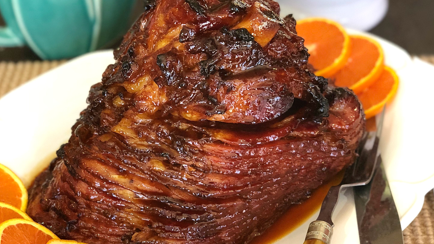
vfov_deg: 15.3
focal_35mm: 79
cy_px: 107
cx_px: 210
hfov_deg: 26.8
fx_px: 909
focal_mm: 6
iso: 160
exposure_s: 1/24
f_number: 2.4
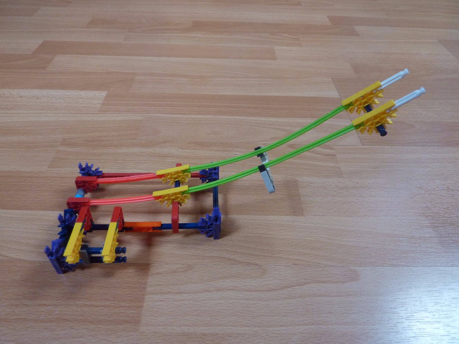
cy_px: 172
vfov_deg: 54.9
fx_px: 331
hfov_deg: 69.4
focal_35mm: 25
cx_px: 230
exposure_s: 1/30
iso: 250
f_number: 3.3
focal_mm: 4.1
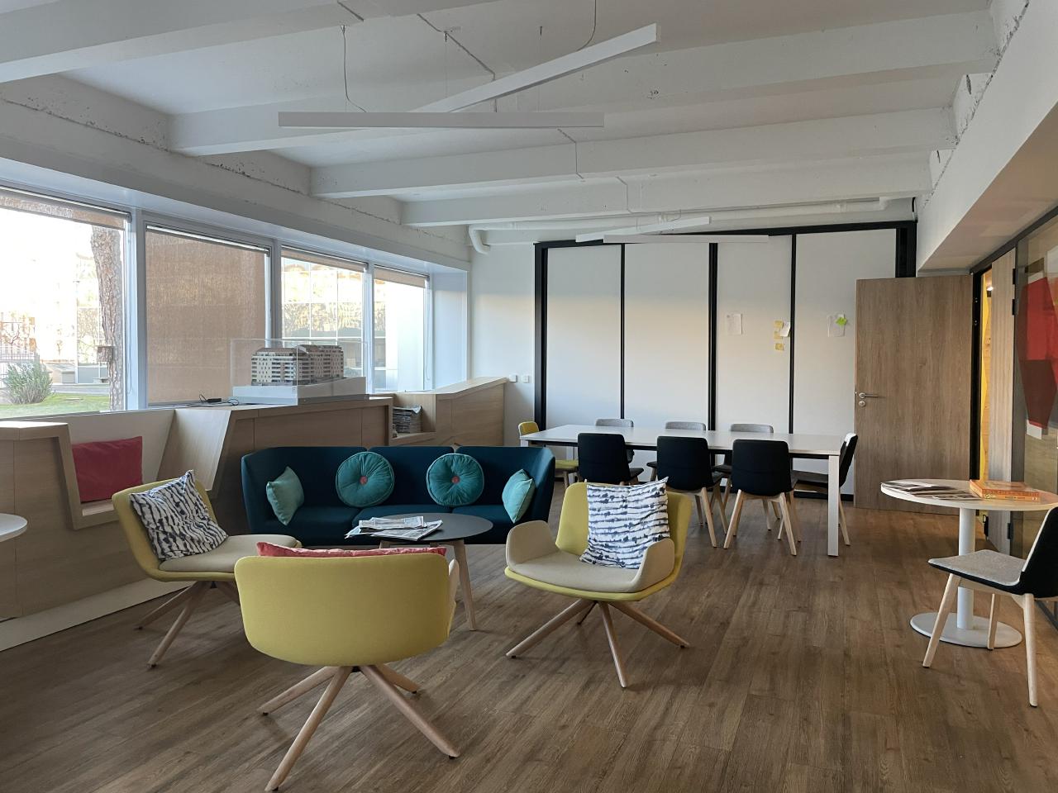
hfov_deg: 67.3
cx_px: 529
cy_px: 396
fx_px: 795
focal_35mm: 26
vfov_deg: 53.1
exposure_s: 1/81
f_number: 1.6
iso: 125
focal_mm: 4.2
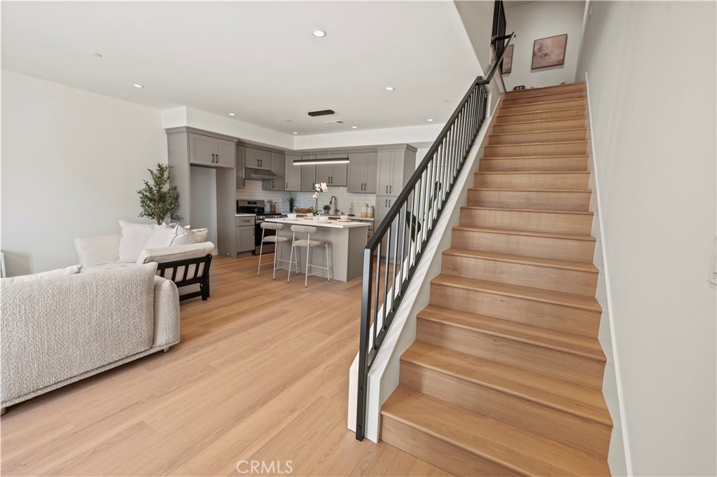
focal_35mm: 15
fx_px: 299
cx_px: 358
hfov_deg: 100.4
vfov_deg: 77.2
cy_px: 238
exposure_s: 1/5
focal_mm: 15
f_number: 10
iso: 640
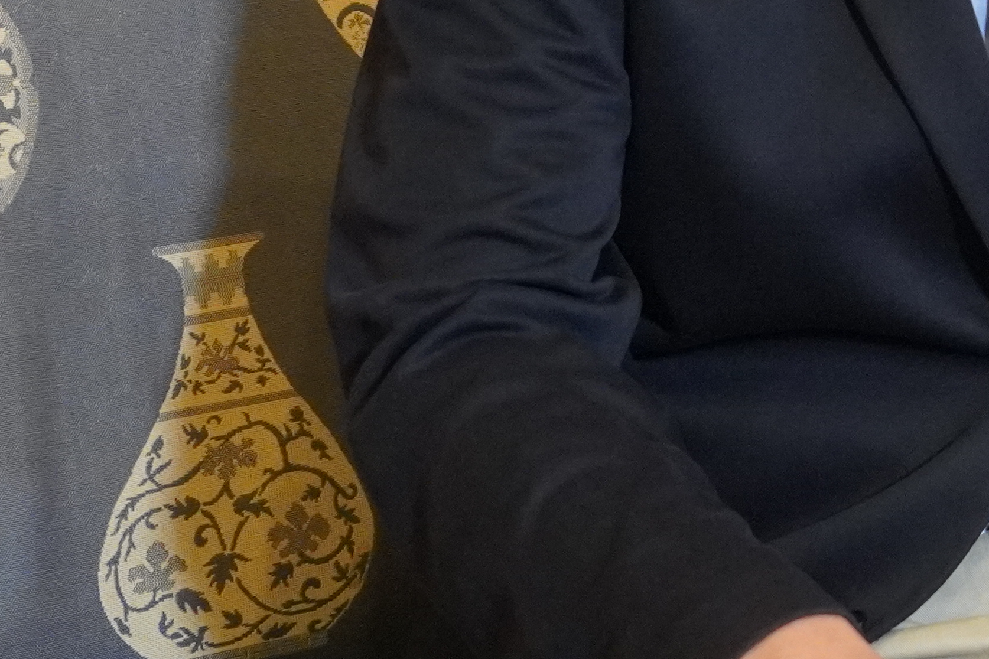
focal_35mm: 129
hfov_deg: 15.0
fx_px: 3544
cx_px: 1375
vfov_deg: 10.1
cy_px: -448
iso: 2500
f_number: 4
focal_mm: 24
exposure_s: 1/160
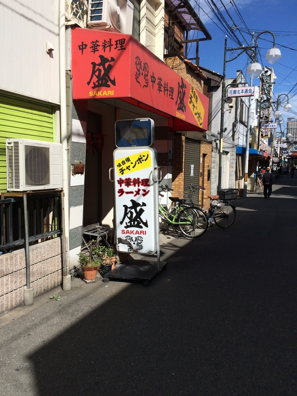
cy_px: 198
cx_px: 148
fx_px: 332
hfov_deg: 48.2
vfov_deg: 61.7
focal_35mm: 29
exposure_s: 1/2933
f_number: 2.2
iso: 32
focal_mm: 4.15
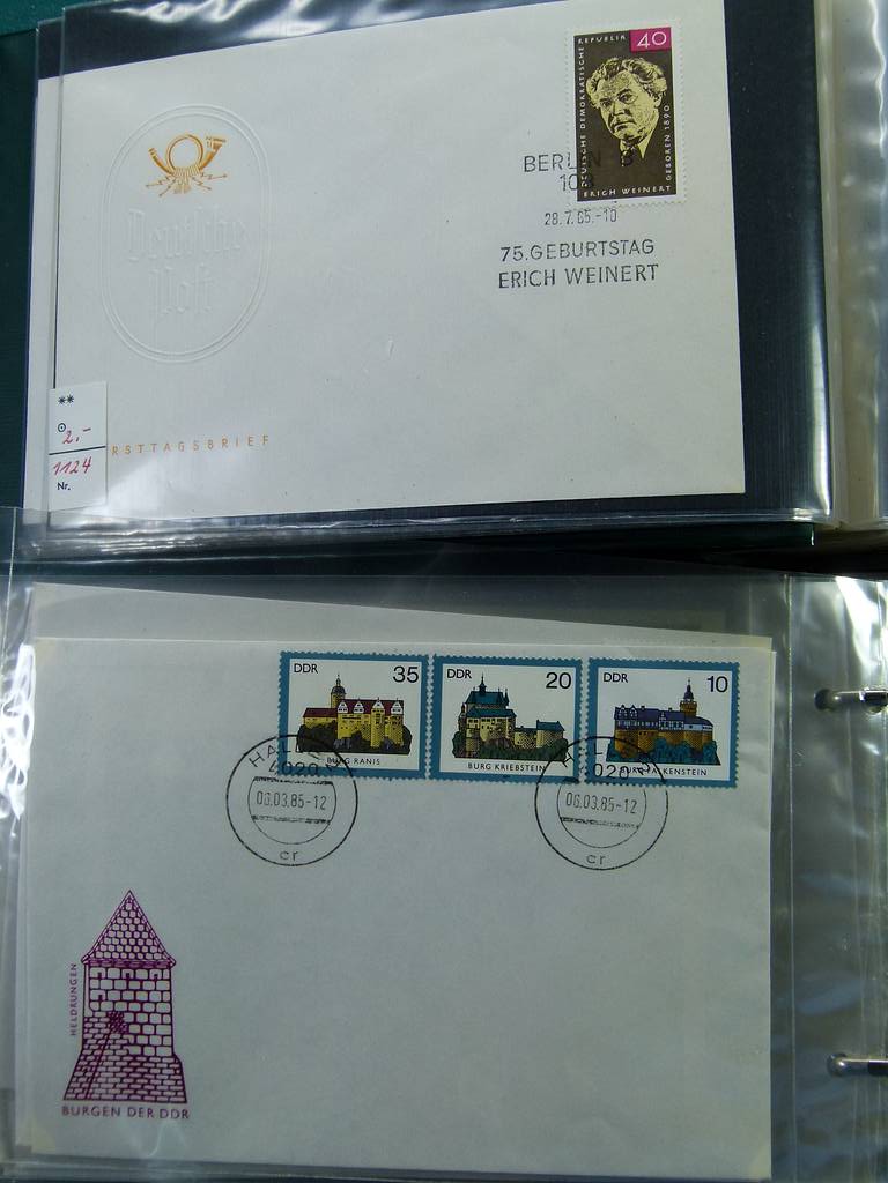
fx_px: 1368
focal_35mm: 40
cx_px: 444
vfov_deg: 46.8
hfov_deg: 36.0
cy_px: 592
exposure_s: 1/100
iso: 100
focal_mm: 7.3
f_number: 3.6
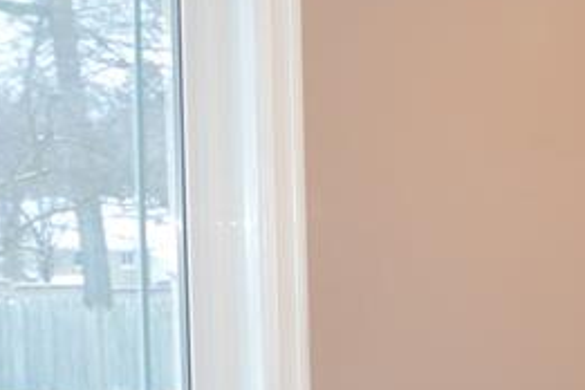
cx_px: 1112
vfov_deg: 9.6
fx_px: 2291
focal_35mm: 141
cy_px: 482
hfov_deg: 12.9
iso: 1250
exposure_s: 1/60
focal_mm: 24
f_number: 4.5
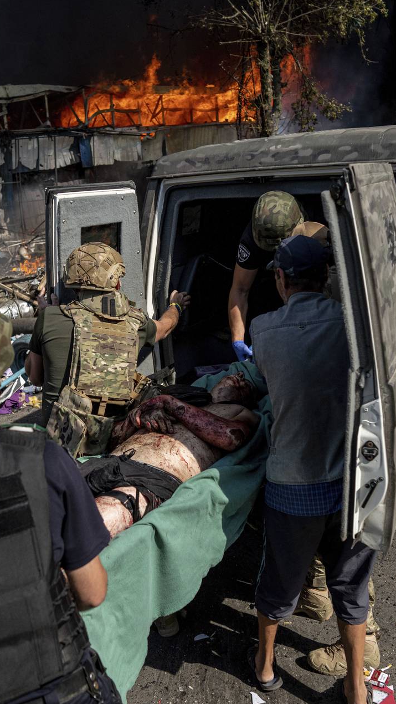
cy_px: 351
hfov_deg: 31.2
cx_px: 178
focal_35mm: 38
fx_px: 709
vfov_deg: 52.8
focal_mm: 24
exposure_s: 1/8000
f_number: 3.2
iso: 400
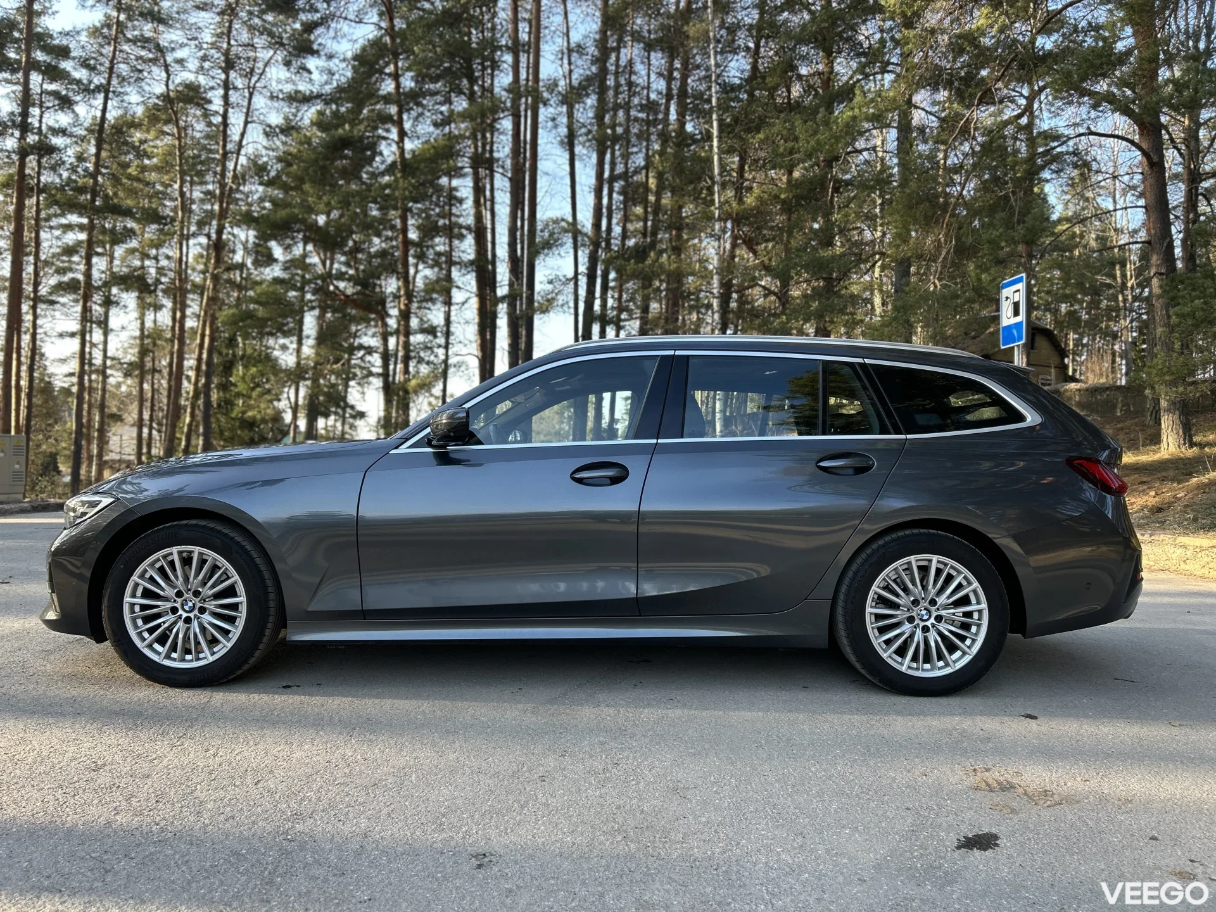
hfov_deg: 67.3
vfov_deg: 53.1
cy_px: 456
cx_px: 608
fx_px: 913
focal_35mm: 26
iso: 50
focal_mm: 5.7
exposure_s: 1/284
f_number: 1.5
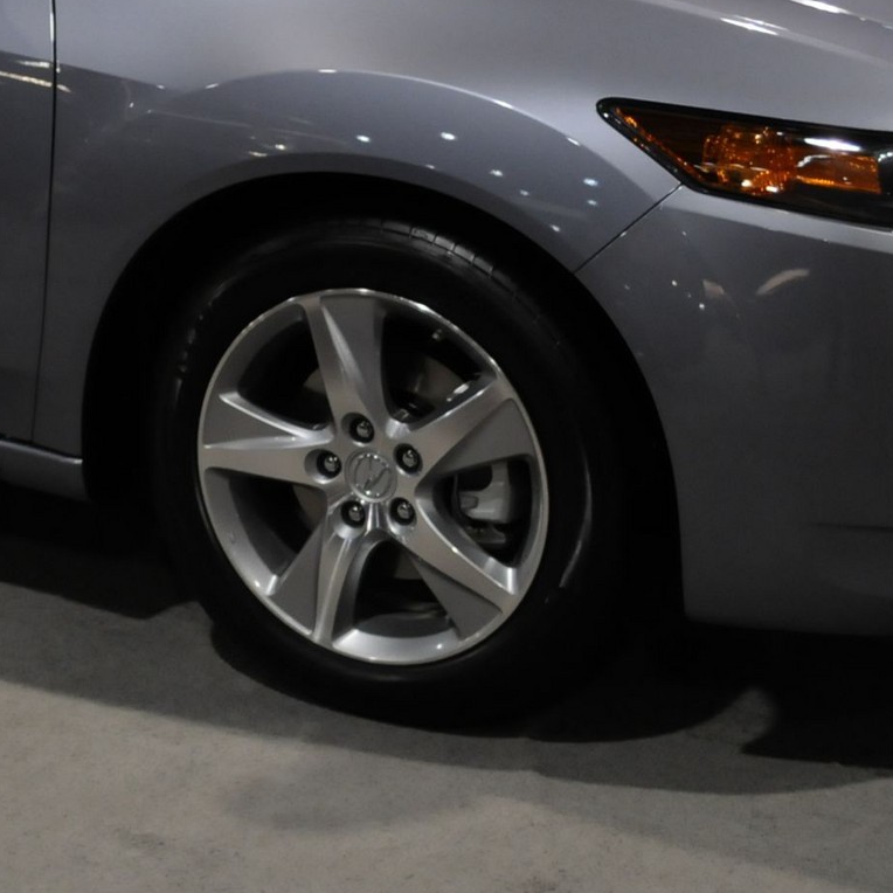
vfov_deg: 17.1
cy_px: 43
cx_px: 9
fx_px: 2919
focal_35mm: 100
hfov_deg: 17.0
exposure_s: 1/60
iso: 800
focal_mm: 24
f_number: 4
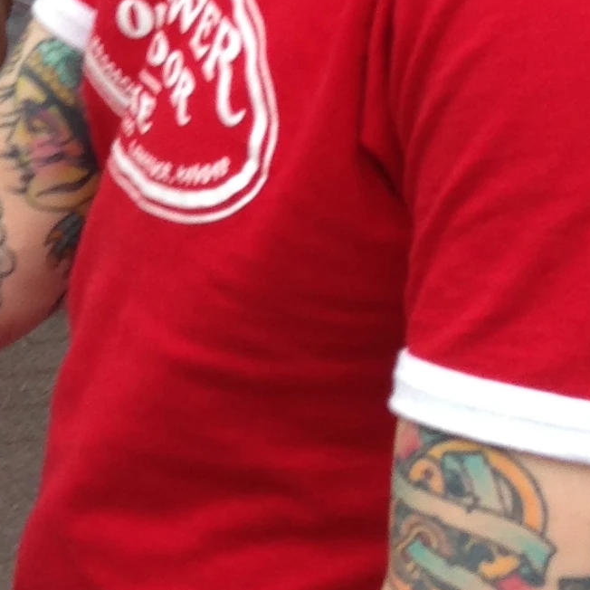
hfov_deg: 11.2
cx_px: -427
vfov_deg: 11.6
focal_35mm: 146
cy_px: -229
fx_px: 2815
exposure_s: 1/161
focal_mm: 4.13
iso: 50
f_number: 2.4
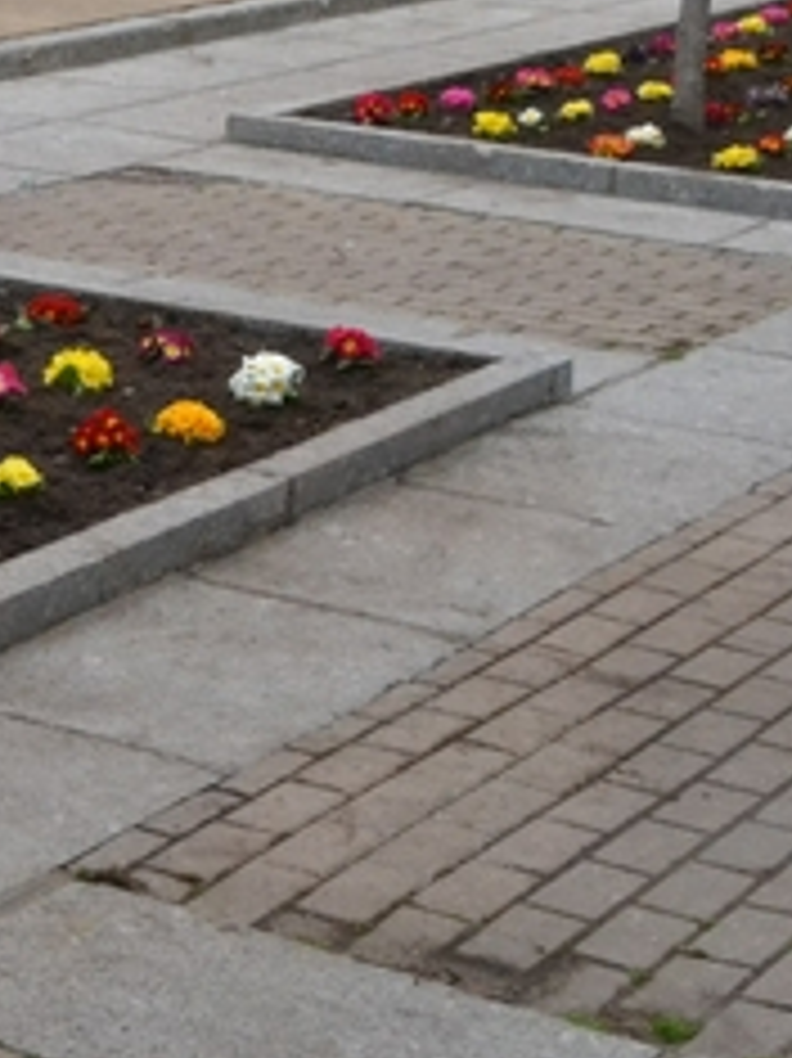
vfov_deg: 16.6
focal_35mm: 118
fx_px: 3603
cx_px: -500
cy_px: 241
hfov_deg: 11.8
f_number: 16
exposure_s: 1/1000
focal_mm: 24
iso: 3200
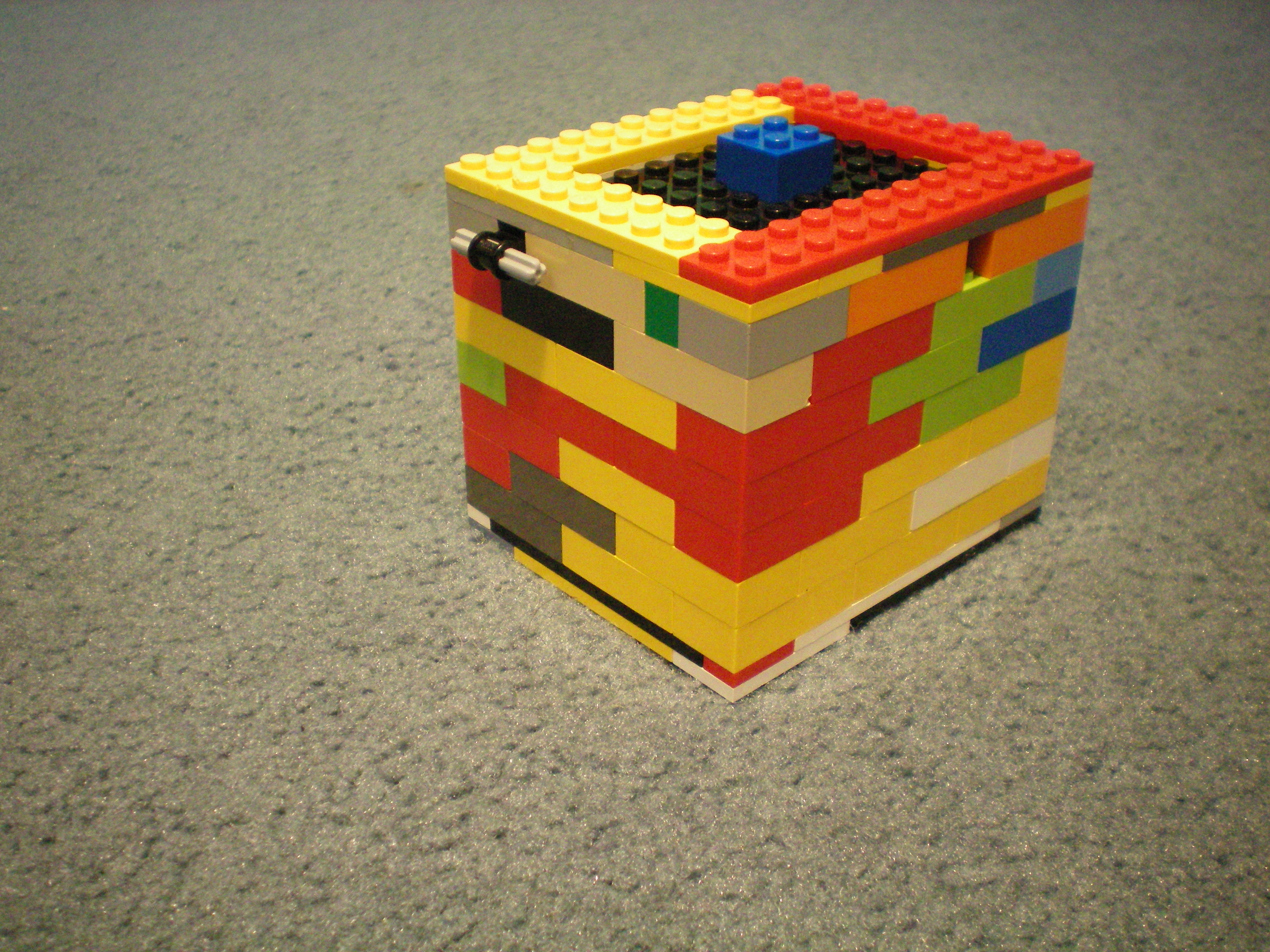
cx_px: 635
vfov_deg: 37.7
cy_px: 476
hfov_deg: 49.0
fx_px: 1394
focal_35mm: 38
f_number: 3.1
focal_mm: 6.3
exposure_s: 1/5
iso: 400
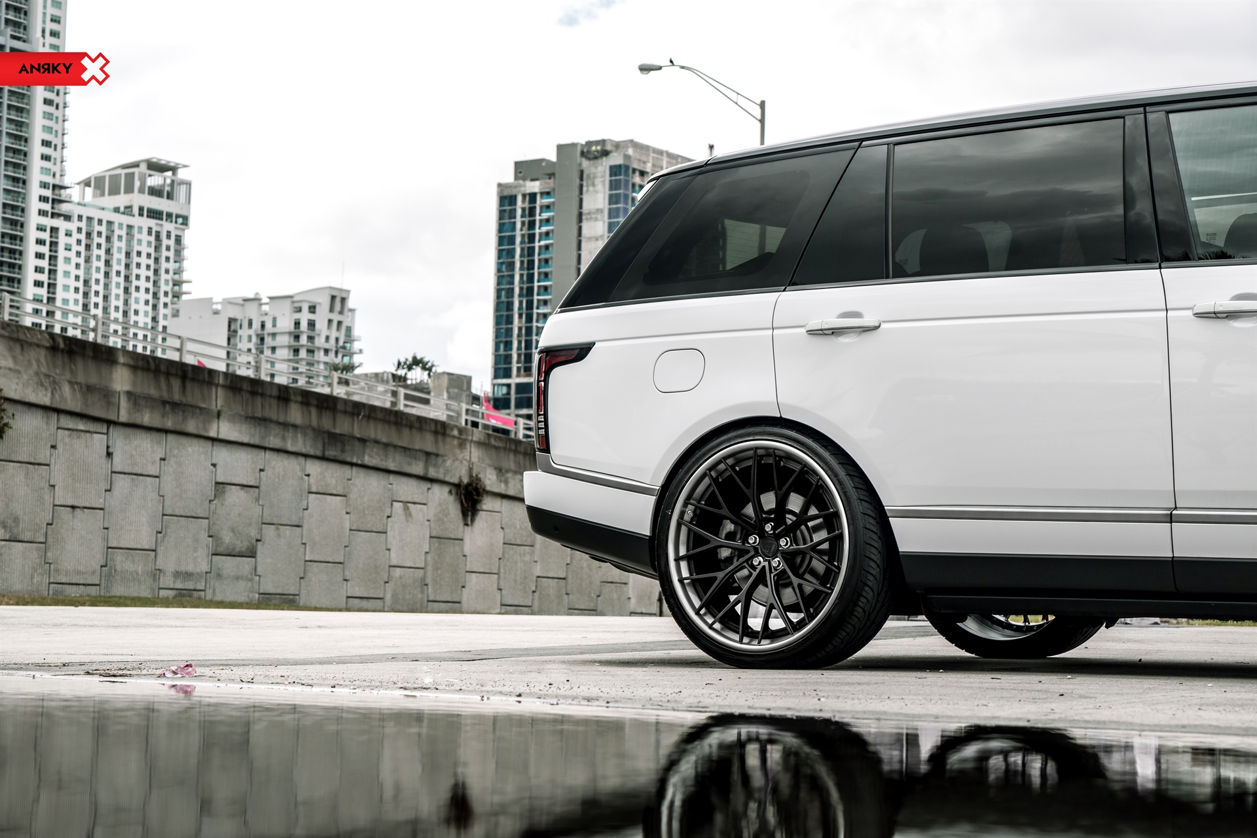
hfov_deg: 28.8
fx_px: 2444
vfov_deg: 19.5
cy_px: 419
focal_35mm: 70
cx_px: 628
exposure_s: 1/160
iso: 200
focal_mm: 70
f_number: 7.1
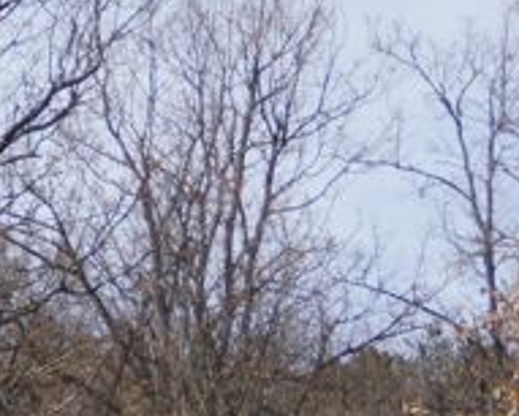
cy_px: 284
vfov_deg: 3.8
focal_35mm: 404
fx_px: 6216
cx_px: -535
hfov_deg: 4.7
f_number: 5
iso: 320
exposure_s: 1/2000
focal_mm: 55
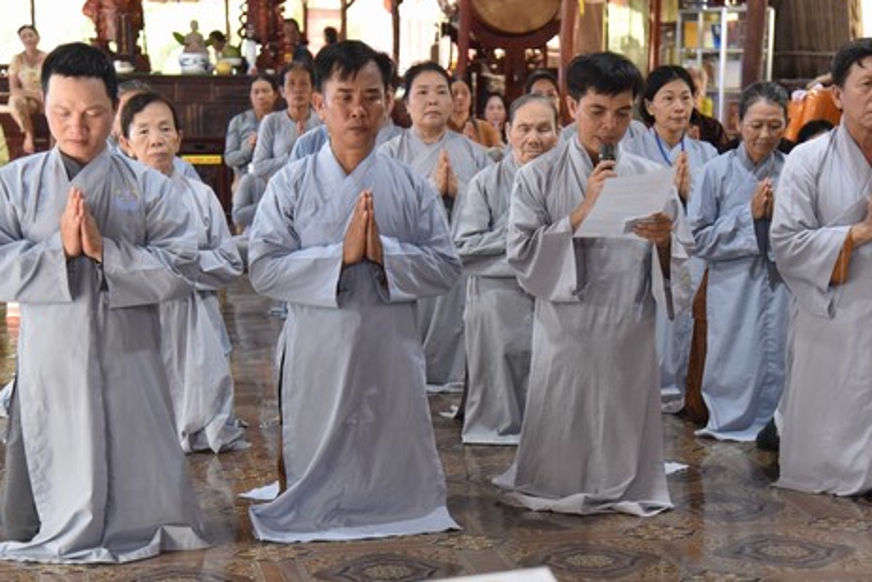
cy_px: 371
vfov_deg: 15.7
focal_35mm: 87
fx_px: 2108
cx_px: 507
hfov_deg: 23.3
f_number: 4
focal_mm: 62
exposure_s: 1/60
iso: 2800
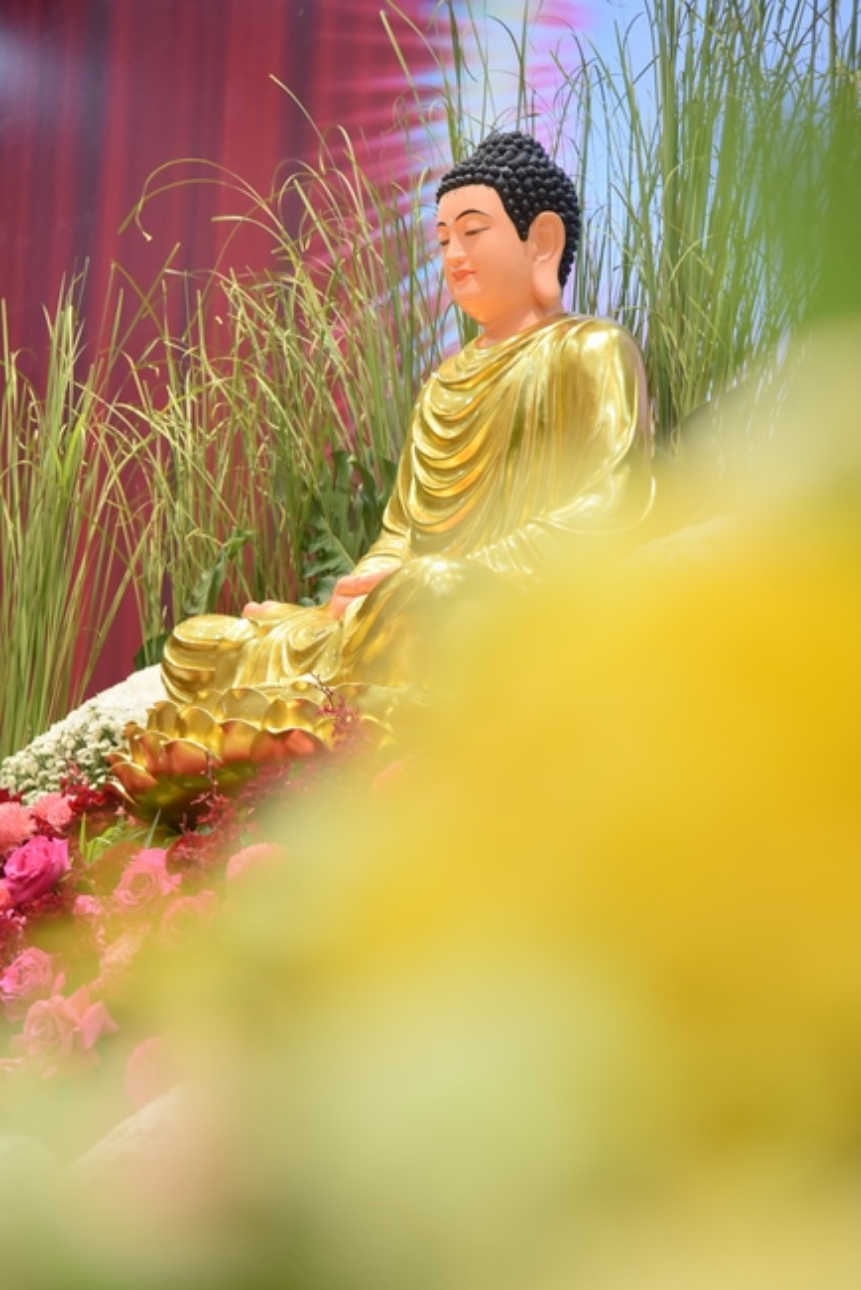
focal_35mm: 100
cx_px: 430
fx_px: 3583
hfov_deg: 13.7
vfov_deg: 20.4
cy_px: 645
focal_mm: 100
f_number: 4
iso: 1250
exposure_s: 1/100
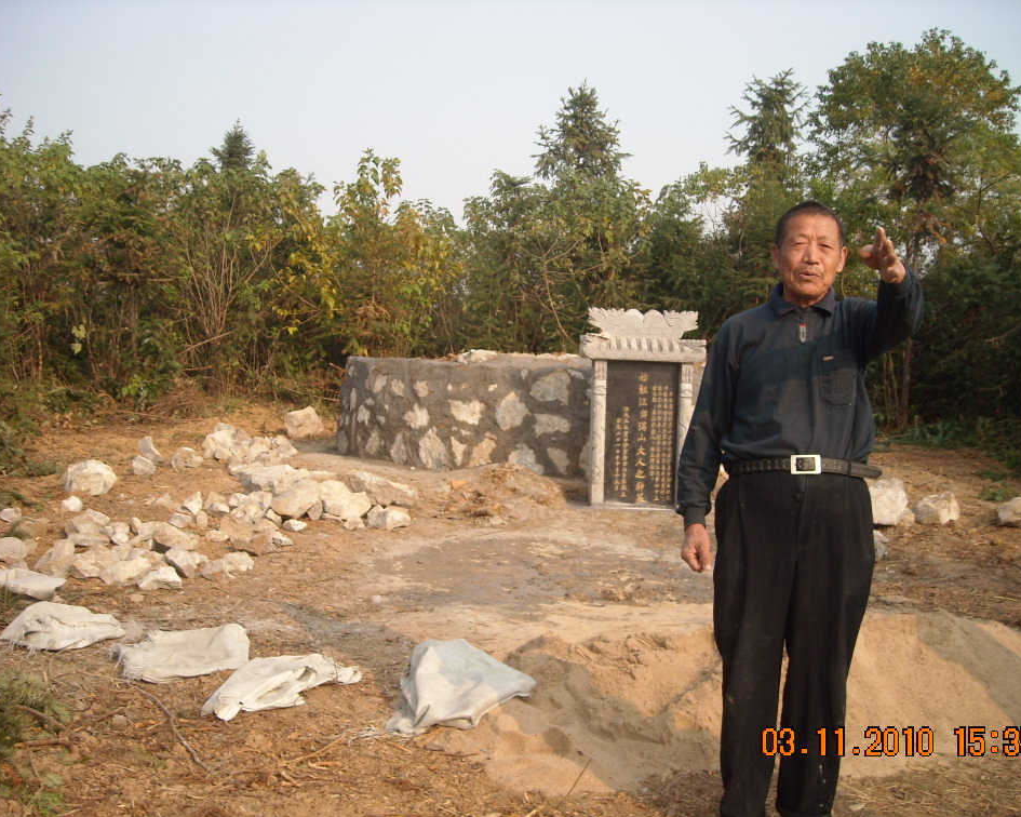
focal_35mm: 37
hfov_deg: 49.1
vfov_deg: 40.1
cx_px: 532
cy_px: 414
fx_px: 1118
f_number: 5.6
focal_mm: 5.7
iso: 64
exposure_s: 1/129
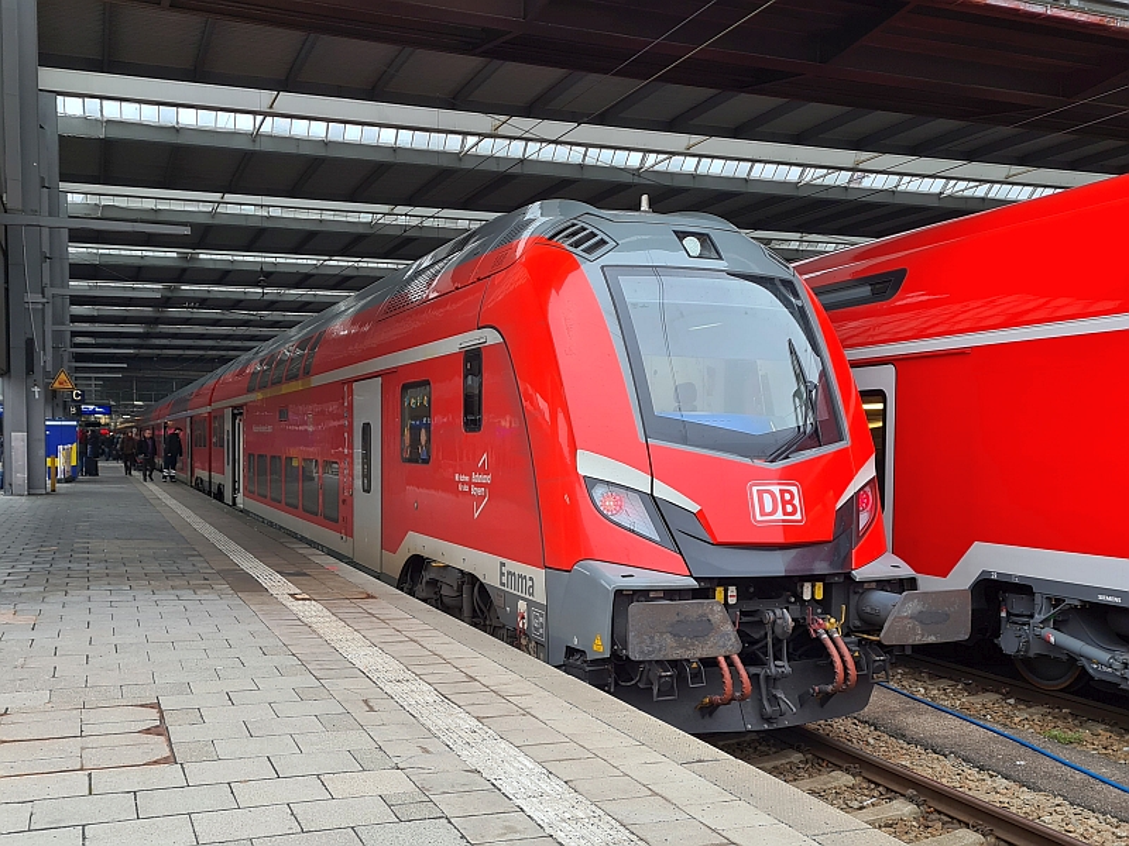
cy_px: 423
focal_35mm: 26
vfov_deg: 53.1
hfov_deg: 67.3
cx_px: 564
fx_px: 848
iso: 64
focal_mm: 5.4
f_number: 1.8
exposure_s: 1/100
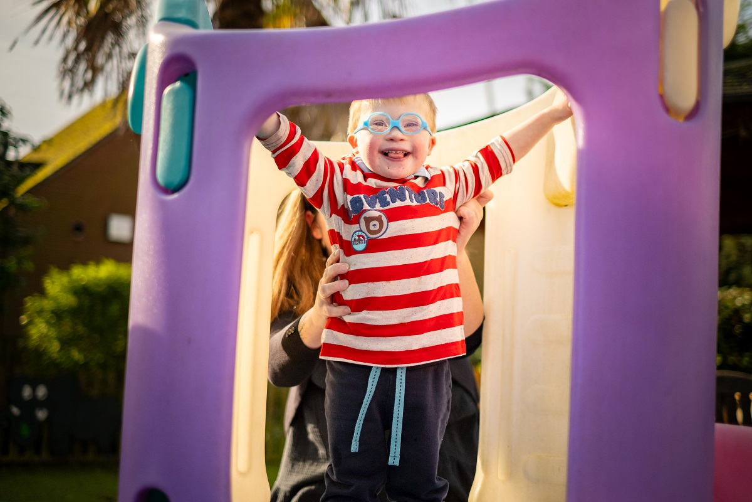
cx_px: 376
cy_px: 251
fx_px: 1107
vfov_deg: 25.5
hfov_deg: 37.5
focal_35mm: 53
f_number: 1.4
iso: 160
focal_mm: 35
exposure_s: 1/8500
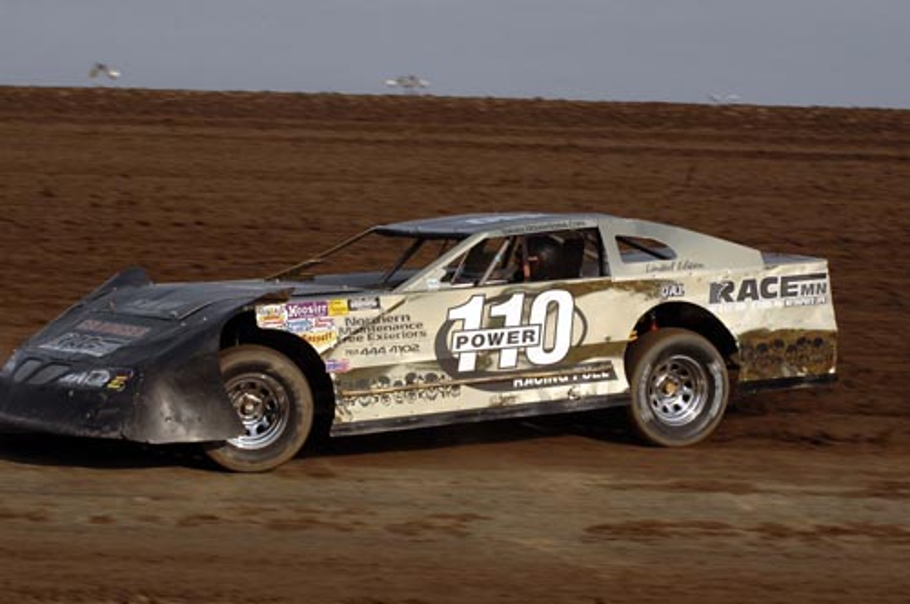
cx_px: 455
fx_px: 3219
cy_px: 302
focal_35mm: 128
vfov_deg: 10.7
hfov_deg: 16.1
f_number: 9
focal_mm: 85
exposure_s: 1/500
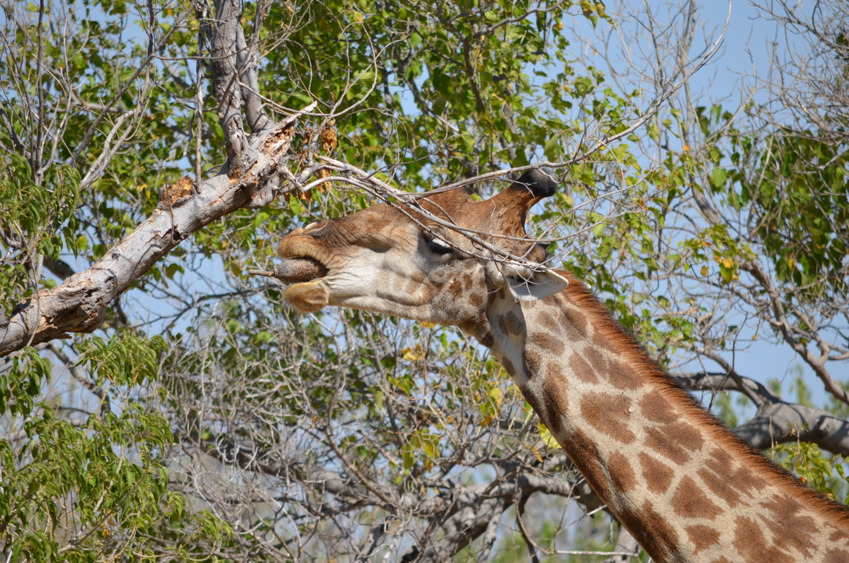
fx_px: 10591
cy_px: 282
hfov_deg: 4.6
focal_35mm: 450
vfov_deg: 3.0
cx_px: 424
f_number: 6.3
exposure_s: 1/640
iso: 200
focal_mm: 300
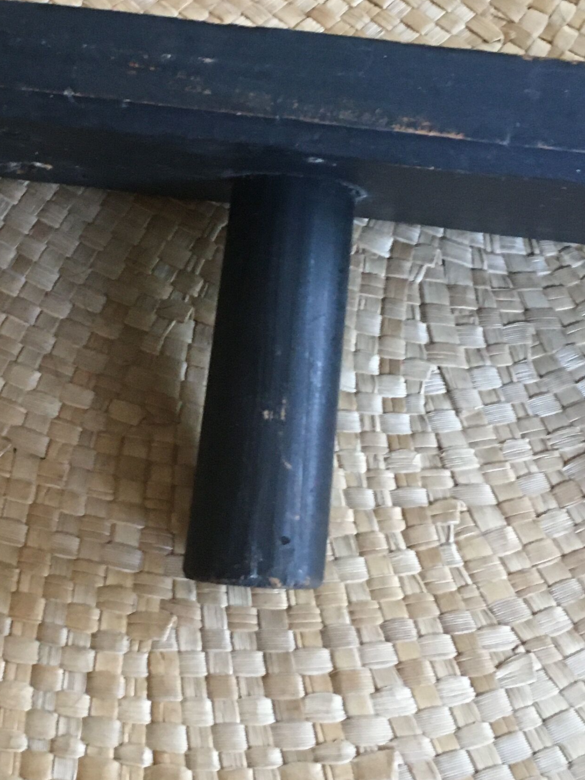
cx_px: 73
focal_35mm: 70
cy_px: 277
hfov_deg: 20.6
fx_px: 1577
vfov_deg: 27.6
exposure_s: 1/20
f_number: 2.2
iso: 200
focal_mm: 4.15
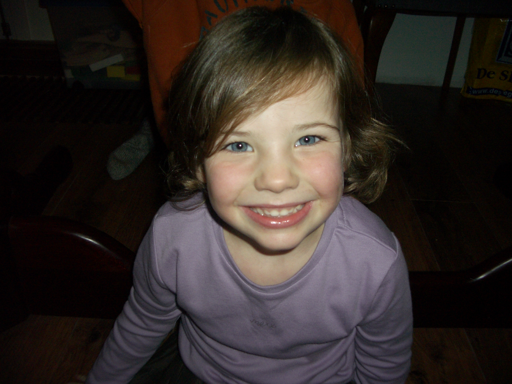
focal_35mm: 35
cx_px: 256
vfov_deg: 40.7
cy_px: 192
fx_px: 518
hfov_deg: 52.6
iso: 100
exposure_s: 1/60
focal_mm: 5.8
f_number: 2.6
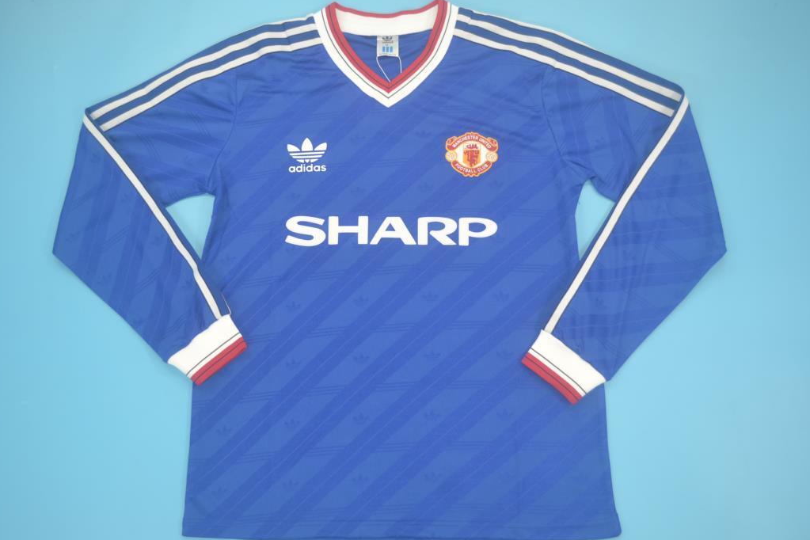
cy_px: 269
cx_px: 392
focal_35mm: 38
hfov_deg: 50.7
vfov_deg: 35.1
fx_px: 855
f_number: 4
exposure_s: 1/60
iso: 200
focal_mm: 24
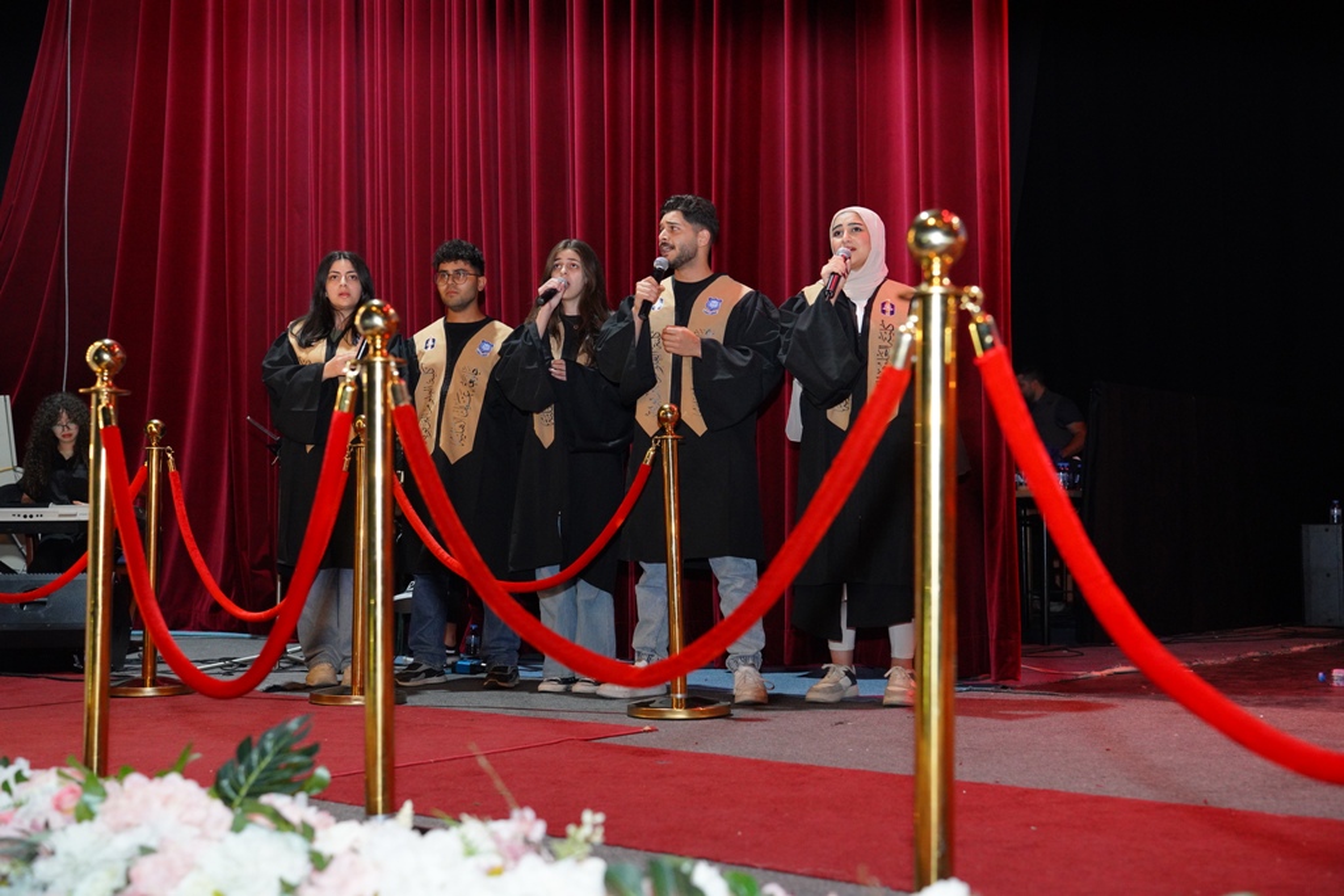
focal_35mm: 42
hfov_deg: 46.4
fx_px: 1568
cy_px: 448
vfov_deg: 31.9
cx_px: 672
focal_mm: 42
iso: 3200
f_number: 3.2
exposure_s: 1/250
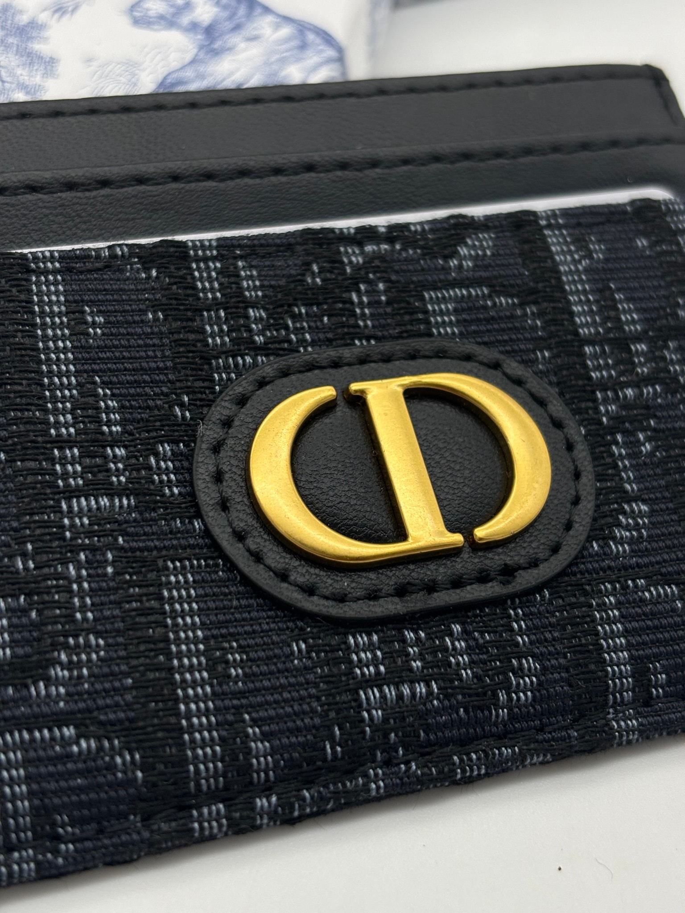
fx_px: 1372
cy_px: 456
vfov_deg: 36.8
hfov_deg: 28.0
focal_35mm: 52
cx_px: 342
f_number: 1.6
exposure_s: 1/387
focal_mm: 5.96
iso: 32
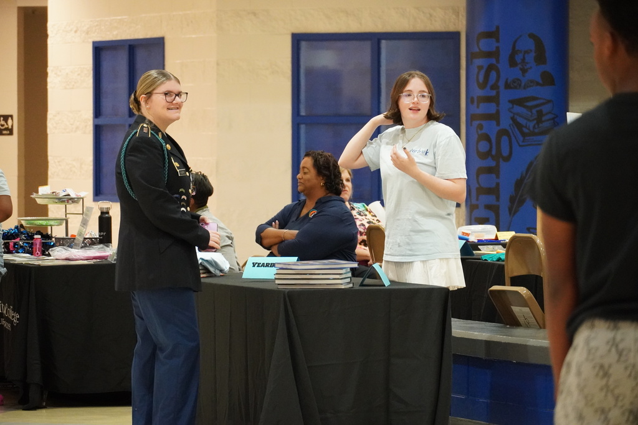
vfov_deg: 6.8
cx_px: 319
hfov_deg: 10.2
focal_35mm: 202
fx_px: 3589
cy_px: 212
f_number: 5.6
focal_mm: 135
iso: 6400
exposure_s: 1/100
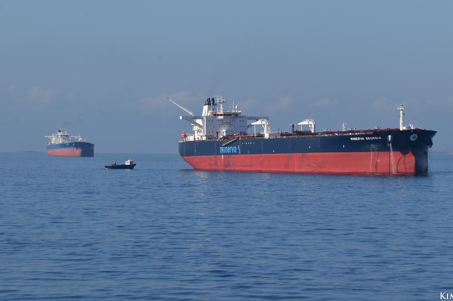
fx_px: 1793
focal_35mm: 143
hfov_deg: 14.4
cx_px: 246
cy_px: 141
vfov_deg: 9.6
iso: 200
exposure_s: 1/400
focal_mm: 85
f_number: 10
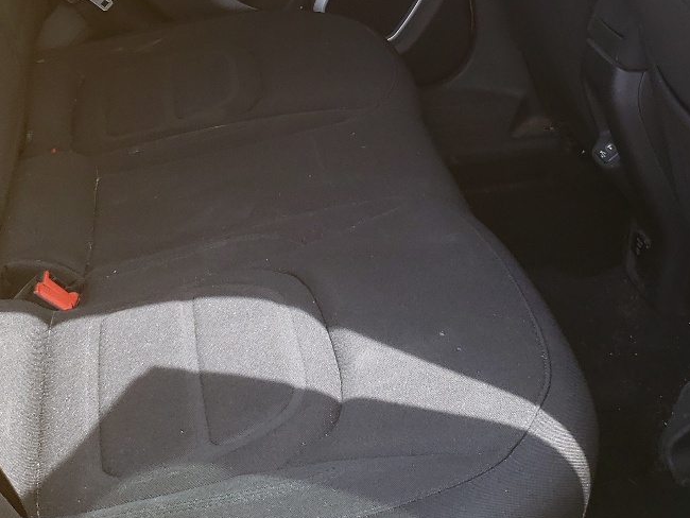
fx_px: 1276
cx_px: 391
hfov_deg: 30.2
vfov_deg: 22.1
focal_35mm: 64
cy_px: 4
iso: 50
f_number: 1.5
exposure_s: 1/333
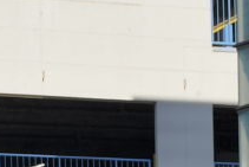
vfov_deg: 3.1
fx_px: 3073
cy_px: 454
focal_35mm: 444
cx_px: 148
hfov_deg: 4.6
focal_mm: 48
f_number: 4.5
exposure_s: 1/640
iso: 110
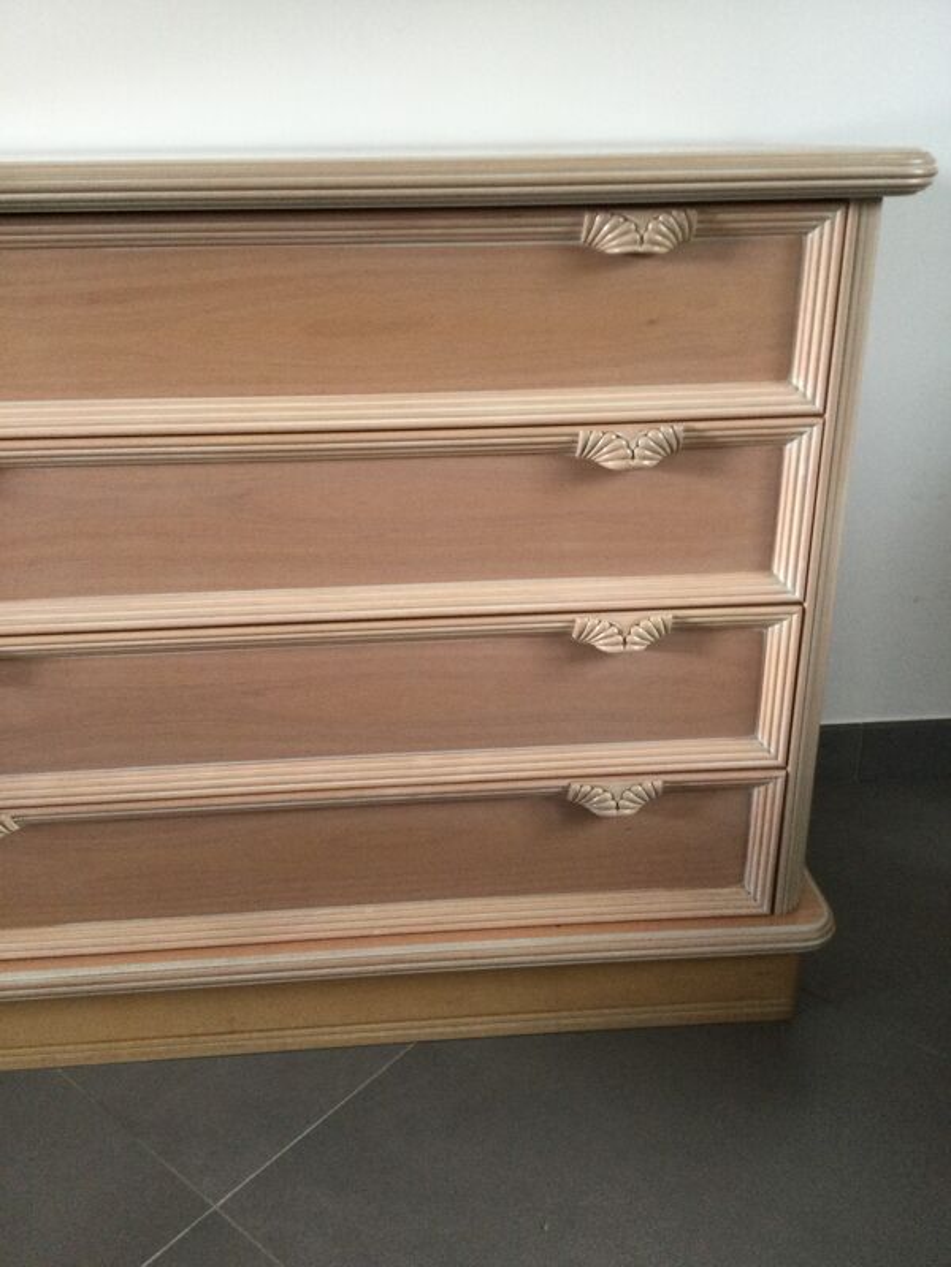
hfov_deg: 45.4
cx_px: 476
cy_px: 634
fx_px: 1136
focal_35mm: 31
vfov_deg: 58.4
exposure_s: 1/33
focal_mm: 3.3
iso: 100
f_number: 2.4
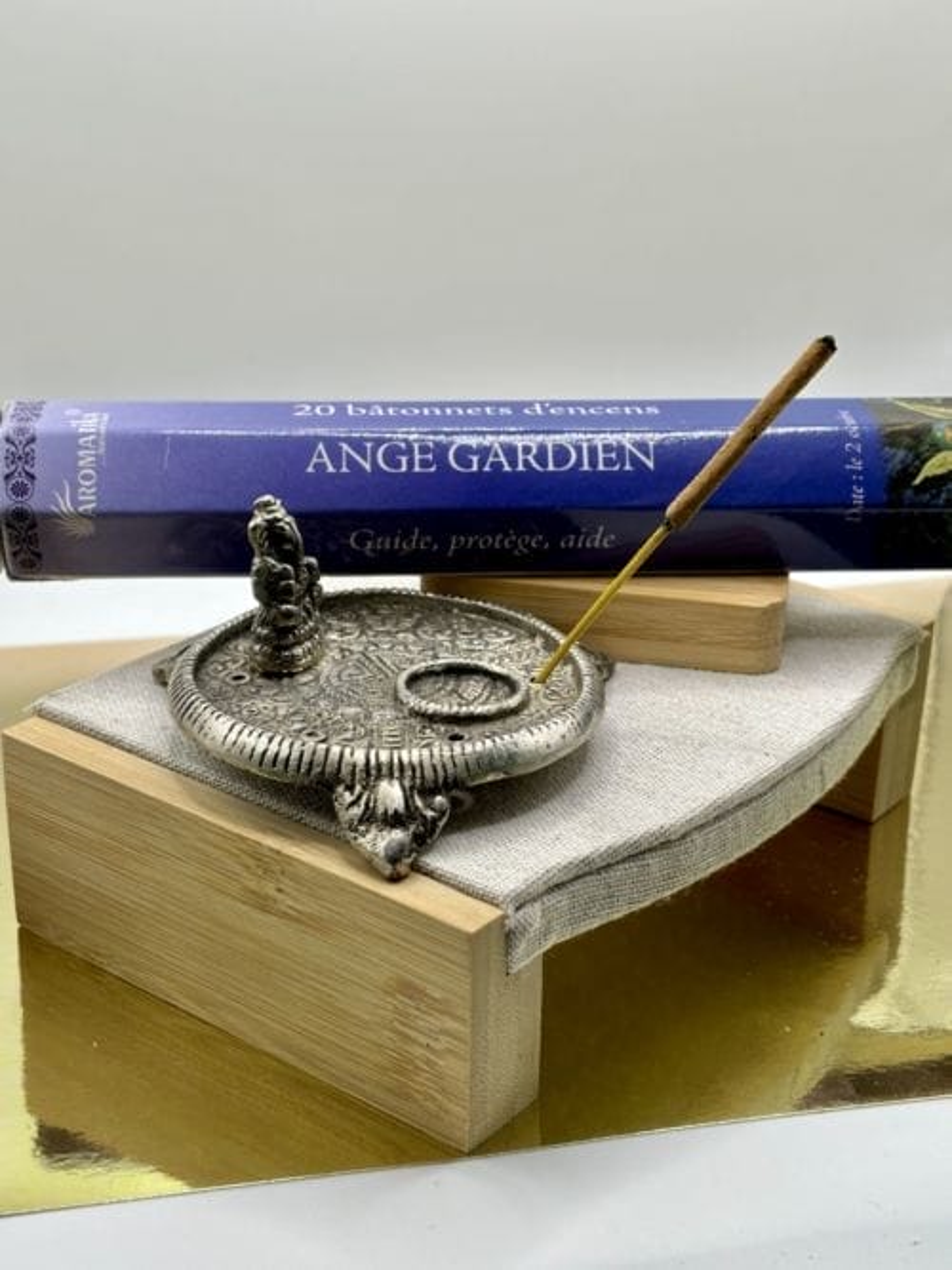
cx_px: 476
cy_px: 635
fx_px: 1907
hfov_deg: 28.0
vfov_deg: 36.8
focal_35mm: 52
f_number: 1.6
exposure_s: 1/199
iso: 32
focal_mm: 5.96
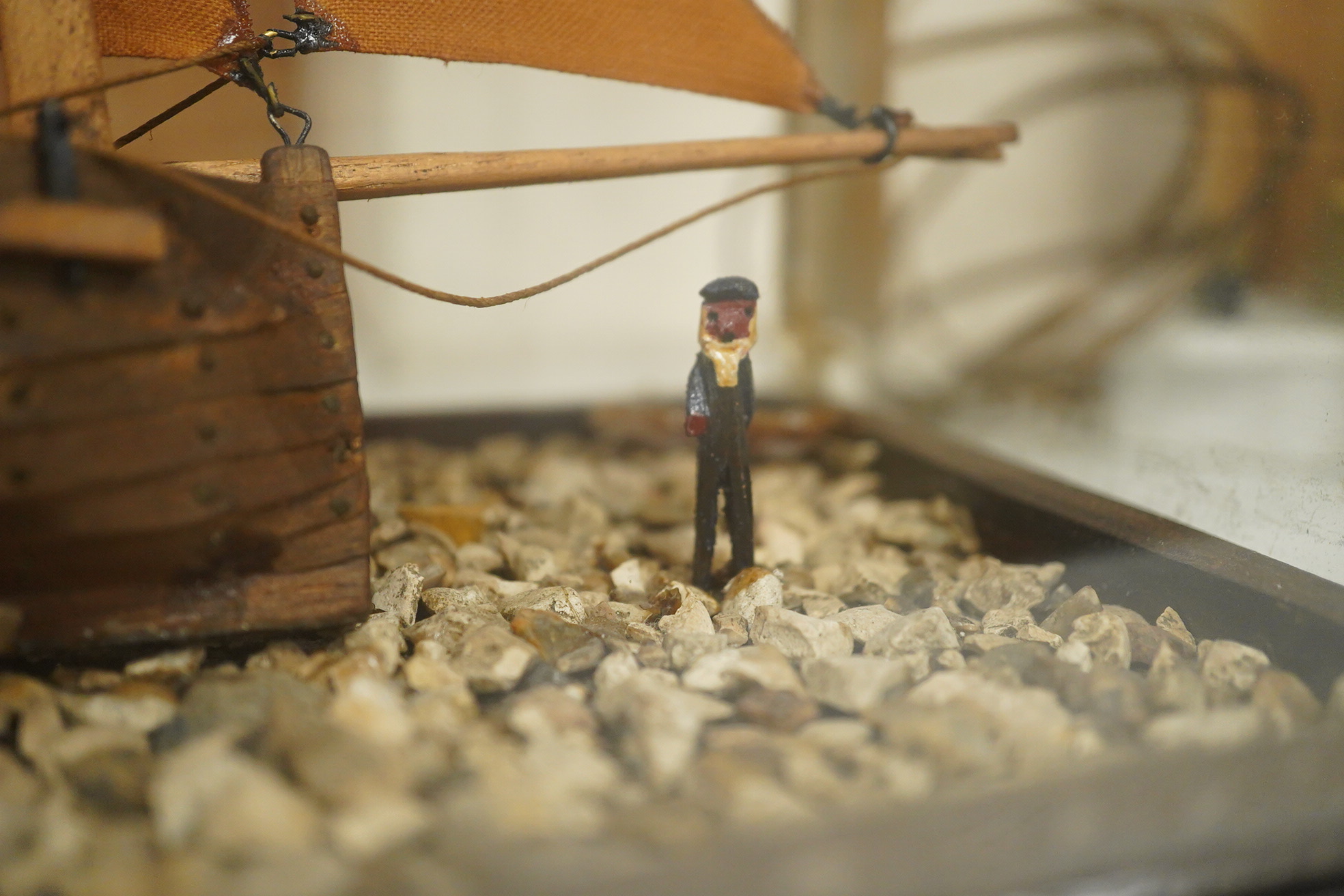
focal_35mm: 45
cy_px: 448
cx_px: 672
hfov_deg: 43.6
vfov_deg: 29.9
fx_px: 1680
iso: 2500
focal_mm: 30
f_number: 3.5
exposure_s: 1/320
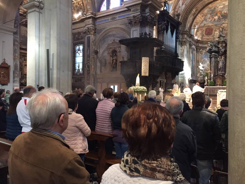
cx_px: 122
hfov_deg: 61.7
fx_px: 205
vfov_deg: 48.2
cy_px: 92
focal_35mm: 29
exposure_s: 1/17
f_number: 2.2
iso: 320
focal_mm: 4.15
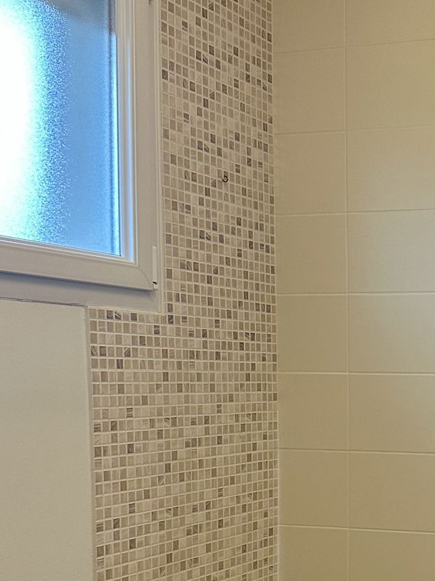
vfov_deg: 30.6
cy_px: 439
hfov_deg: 21.9
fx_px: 1039
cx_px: 522
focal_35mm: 62
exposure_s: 1/100
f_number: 1.78
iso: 200
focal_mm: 6.86
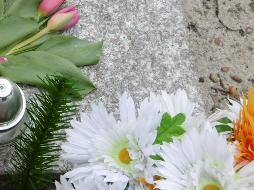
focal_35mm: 74
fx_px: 543
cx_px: -2
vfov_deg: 19.7
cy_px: 35
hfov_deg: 25.0
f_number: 3.1
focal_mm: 4.3
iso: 100
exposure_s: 1/320
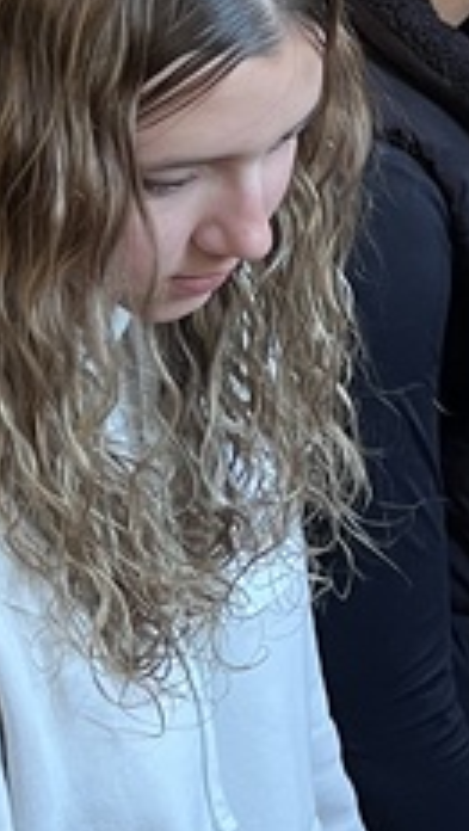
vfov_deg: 16.9
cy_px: 100
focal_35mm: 125
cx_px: 652
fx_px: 2756
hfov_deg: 9.5
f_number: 1.6
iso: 125
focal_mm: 5.1
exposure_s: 1/66
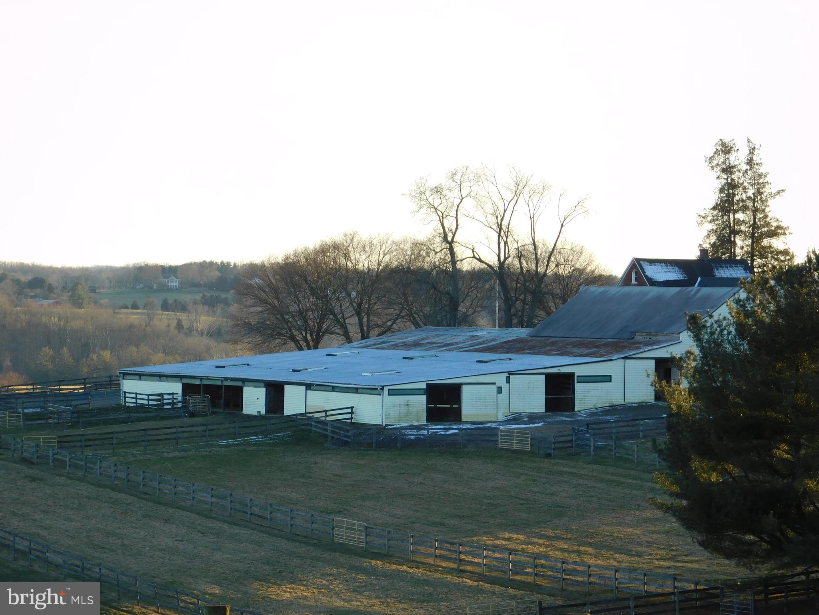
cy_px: 308
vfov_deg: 11.1
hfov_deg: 14.7
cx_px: 410
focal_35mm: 134
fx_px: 3170
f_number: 5
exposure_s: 1/125
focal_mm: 23.7
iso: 125
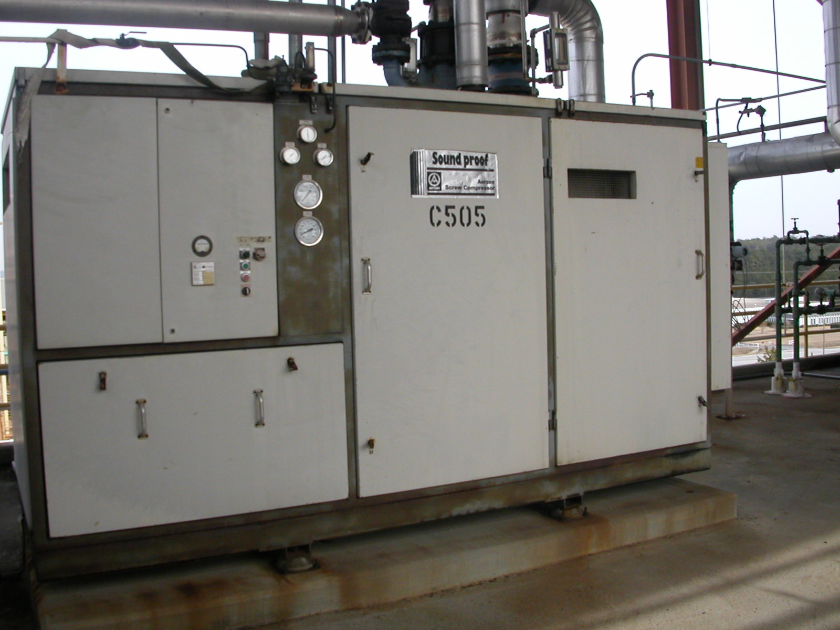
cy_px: 315
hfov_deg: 50.1
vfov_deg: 38.7
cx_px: 420
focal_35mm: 37
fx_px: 898
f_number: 4.5
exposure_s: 1/324
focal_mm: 5.6
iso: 100
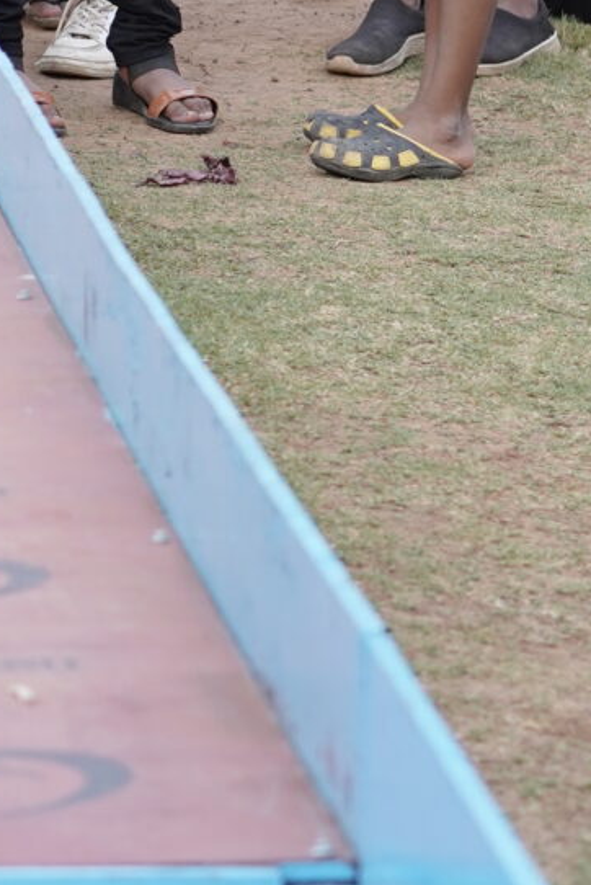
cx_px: -667
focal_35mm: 236
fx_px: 5804
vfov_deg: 8.7
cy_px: 13
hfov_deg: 5.7
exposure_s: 1/320
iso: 400
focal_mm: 50
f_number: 3.2
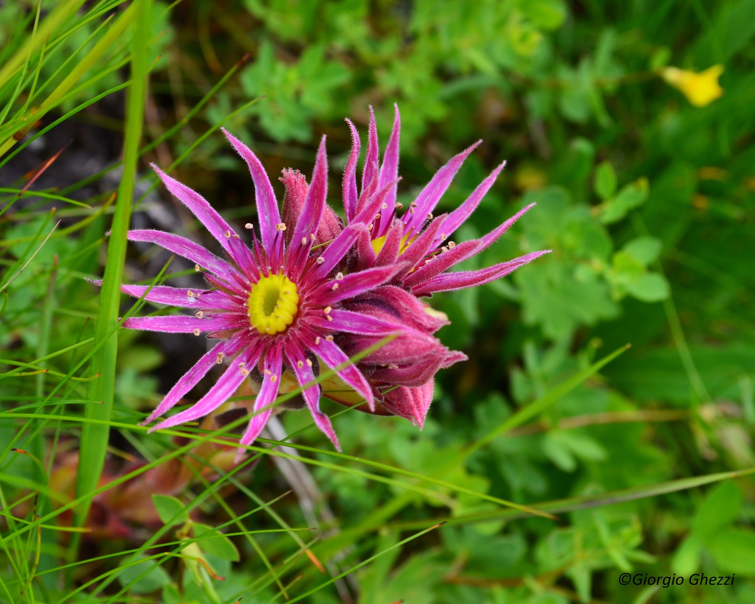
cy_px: 302
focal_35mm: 82
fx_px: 1832
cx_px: 306
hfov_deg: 23.3
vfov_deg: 18.7
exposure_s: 1/60
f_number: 10
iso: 250
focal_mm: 48
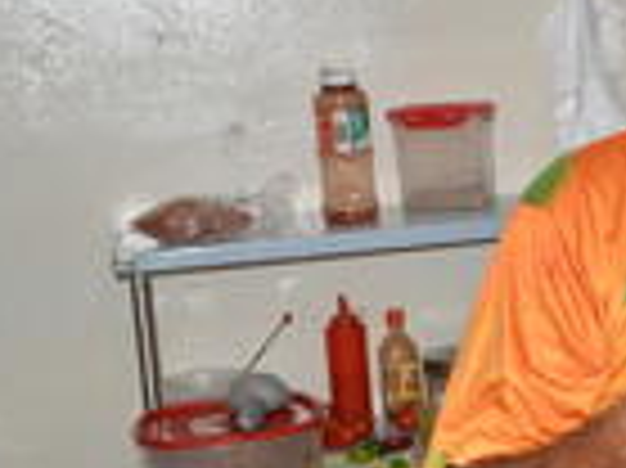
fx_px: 1879
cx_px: 923
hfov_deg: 17.2
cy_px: 259
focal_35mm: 104
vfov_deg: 14.2
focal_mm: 20
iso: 800
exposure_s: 1/125
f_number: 9
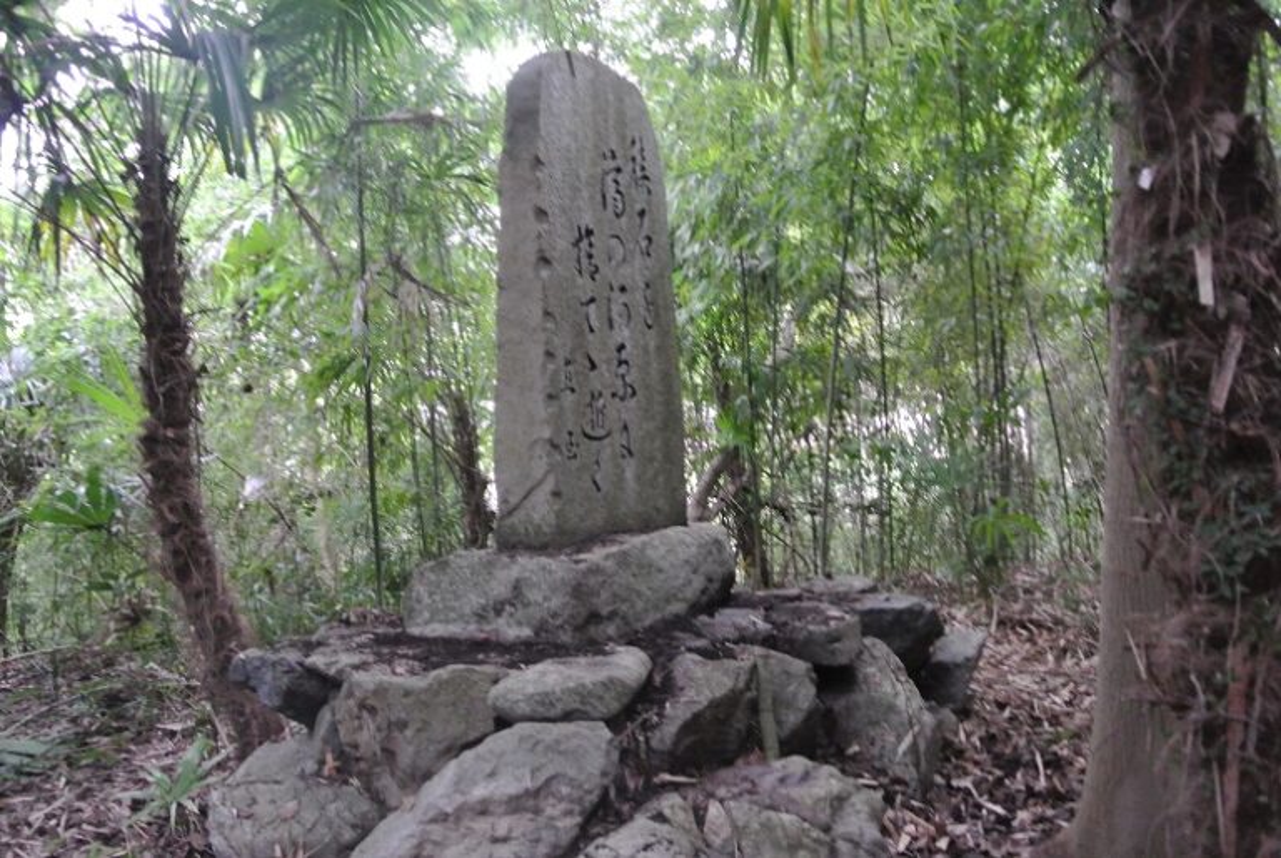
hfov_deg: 67.3
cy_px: 429
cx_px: 640
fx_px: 962
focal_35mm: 27
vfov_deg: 48.0
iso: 1800
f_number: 3.5
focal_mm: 10
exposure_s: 1/15
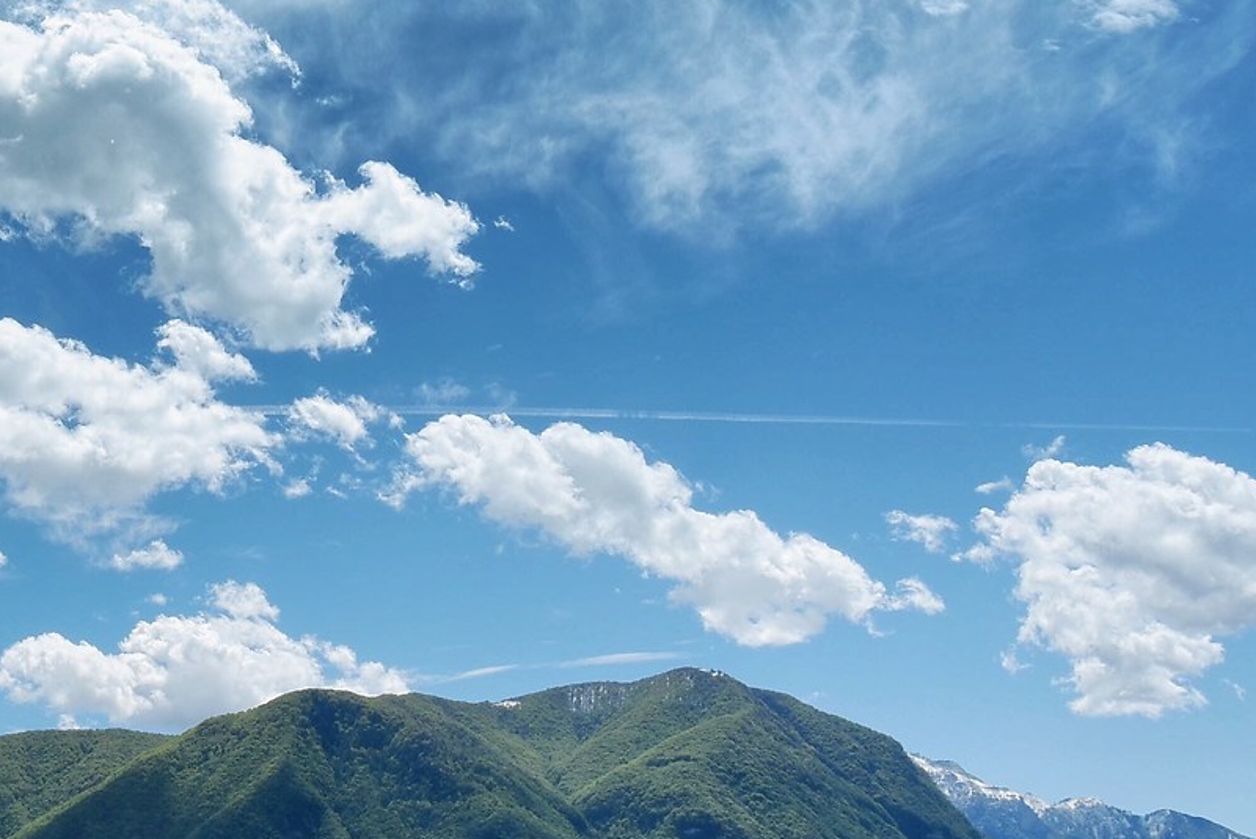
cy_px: 292
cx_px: 82
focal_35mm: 60
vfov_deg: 22.6
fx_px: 2094
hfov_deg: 31.5
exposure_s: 1/80
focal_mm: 20
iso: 100
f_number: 16
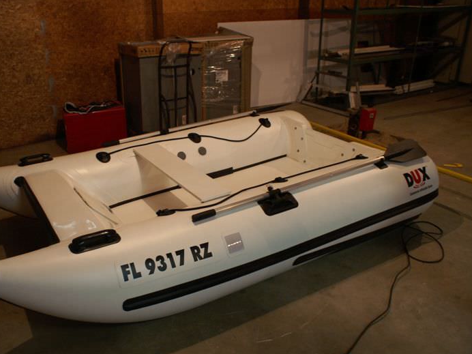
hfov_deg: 59.8
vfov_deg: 46.8
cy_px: 180
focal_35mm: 30
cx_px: 209
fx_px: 409
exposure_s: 1/30
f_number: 3.5
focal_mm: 18
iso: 800
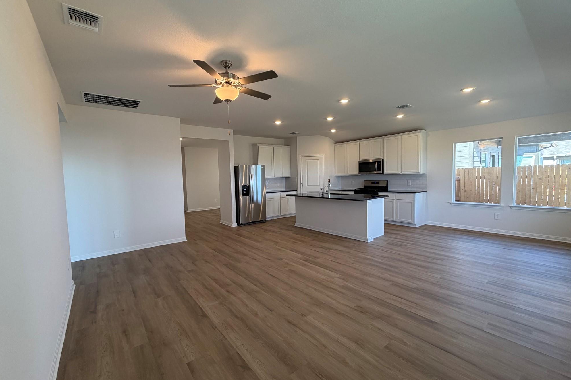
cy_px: 191
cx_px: 277
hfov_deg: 100.4
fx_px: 238
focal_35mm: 15
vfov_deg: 77.3
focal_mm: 2.22
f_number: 2.2
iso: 160
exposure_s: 1/120
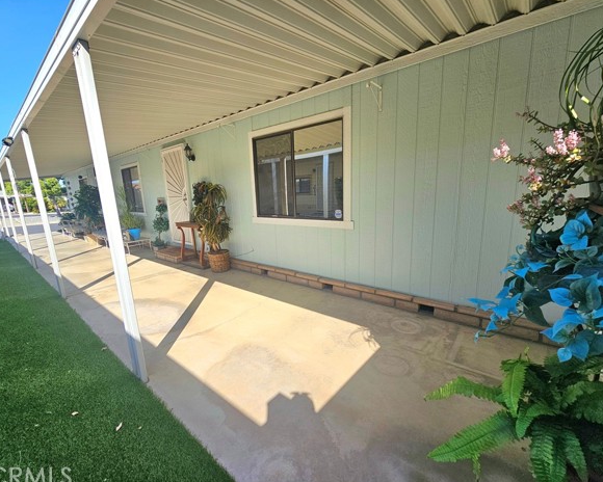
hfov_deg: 100.7
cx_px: 291
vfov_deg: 88.0
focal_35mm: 14
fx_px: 250
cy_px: 242
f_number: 2.2
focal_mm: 2.2
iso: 50
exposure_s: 1/1250
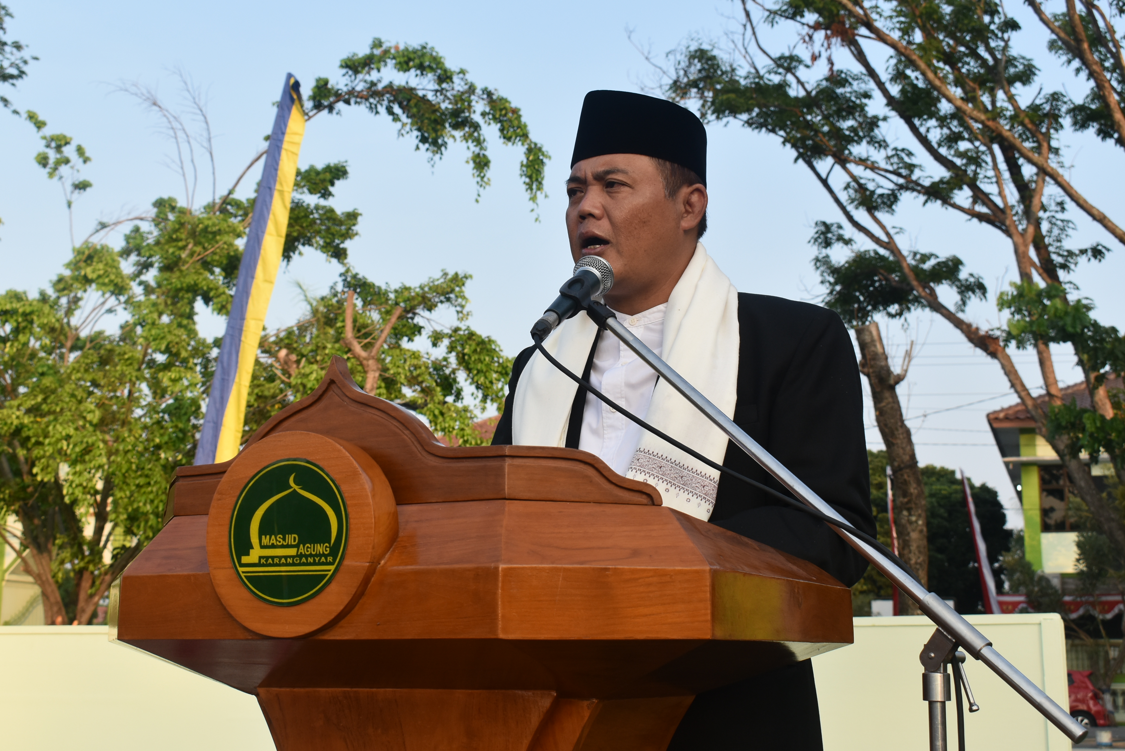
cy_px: 358
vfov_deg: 27.5
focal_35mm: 49
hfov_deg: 40.3
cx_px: 538
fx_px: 1532
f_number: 8
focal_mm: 30
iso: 320
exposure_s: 1/250
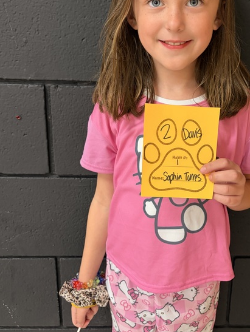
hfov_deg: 37.2
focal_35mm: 38
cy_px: 117
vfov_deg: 48.3
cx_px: 175
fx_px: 365
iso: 160
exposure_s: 1/60
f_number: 1.6
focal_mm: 5.96
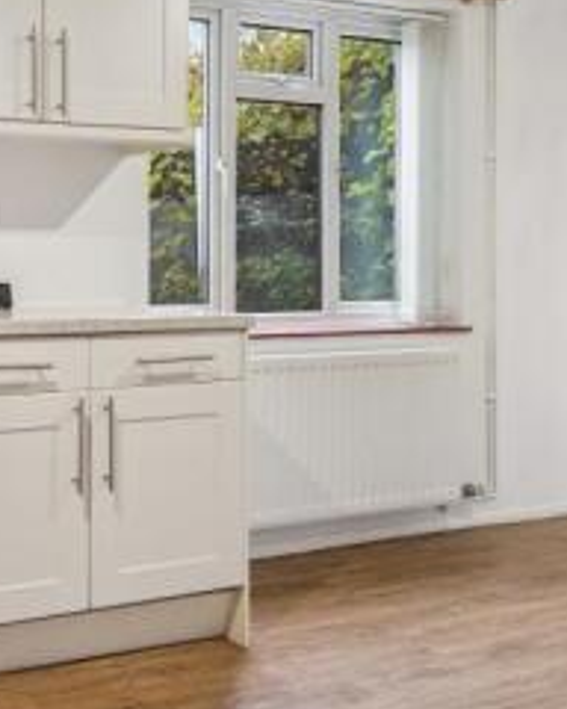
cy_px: 276
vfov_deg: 44.5
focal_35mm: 41
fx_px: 860
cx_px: -120
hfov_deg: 30.7
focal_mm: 16
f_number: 5
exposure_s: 1/80
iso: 640
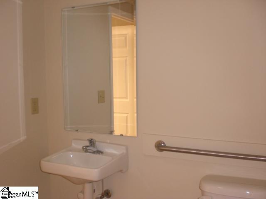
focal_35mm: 38
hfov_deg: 49.0
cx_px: 133
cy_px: 100
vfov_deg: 37.7
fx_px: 292
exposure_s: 1/60
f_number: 3.1
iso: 200
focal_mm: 6.3
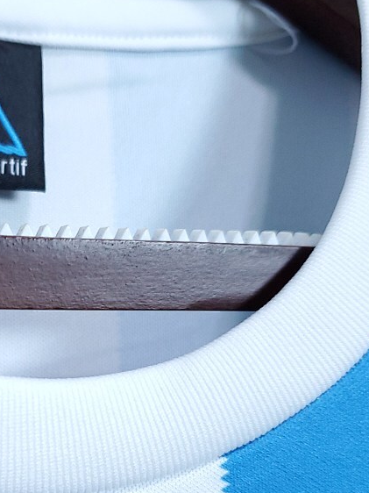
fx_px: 711
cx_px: 49
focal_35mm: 50
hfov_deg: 28.2
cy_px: 364
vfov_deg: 37.4
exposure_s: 1/30
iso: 200
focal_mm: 4.3
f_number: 1.5
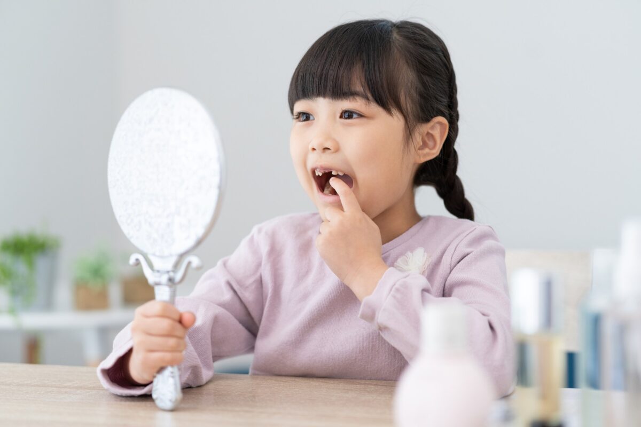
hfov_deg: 23.9
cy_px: 214
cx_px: 320
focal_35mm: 85
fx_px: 1513
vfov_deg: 16.1
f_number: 2.5
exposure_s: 1/250
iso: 800
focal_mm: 85
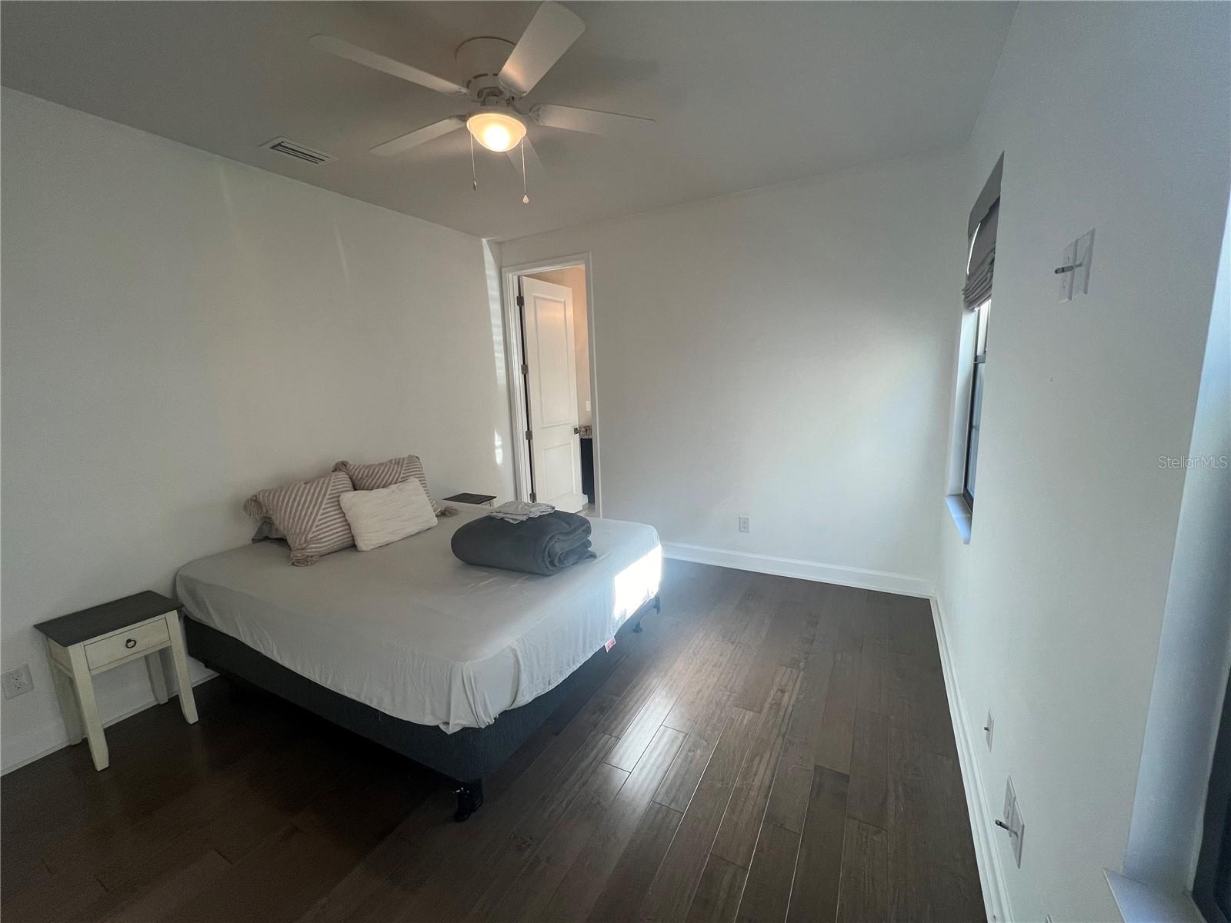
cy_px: 462
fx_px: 462
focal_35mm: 13
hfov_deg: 106.2
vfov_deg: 89.9
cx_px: 616
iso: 80
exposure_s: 1/120
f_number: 1.8
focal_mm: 1.57
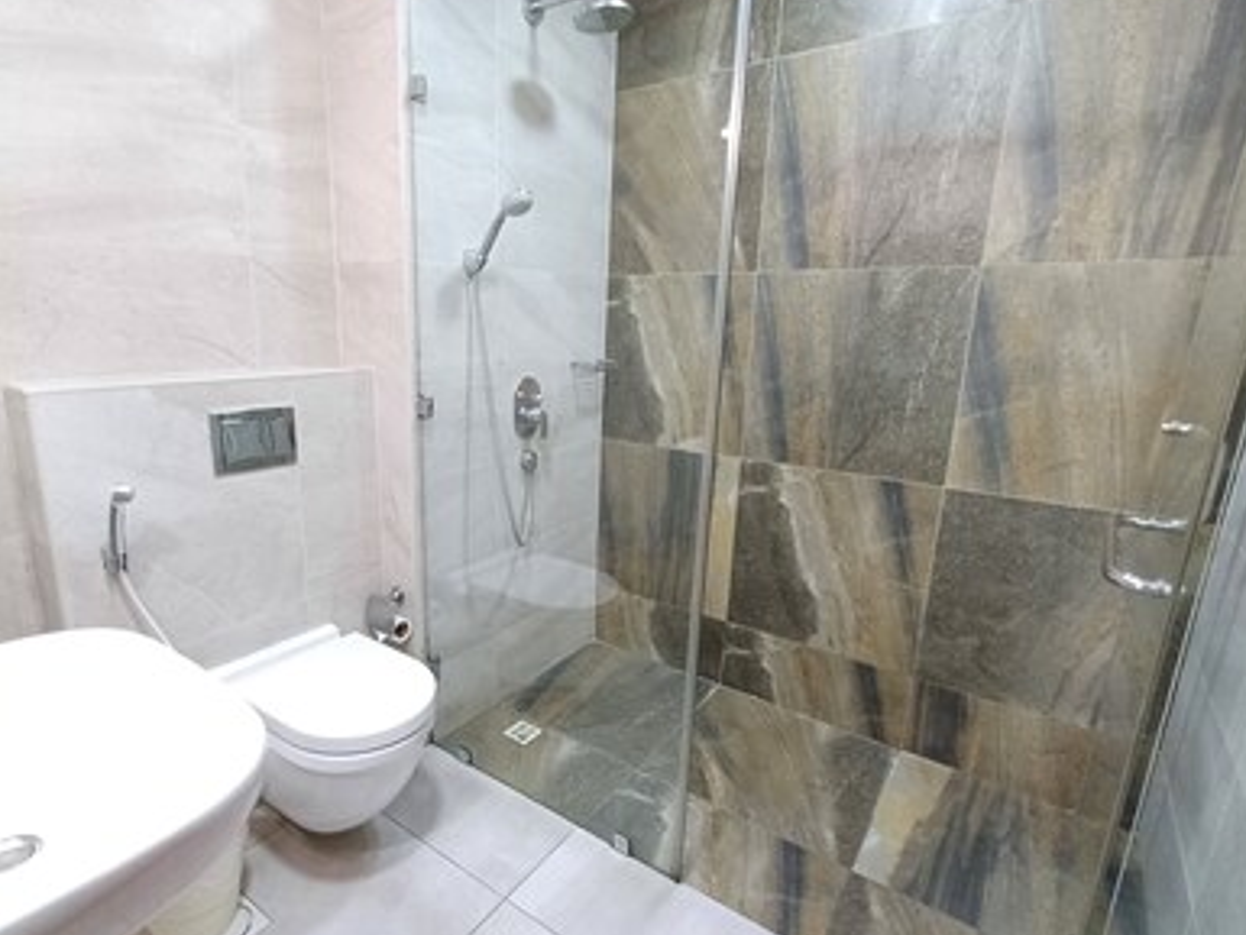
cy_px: 506
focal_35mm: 19
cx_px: 529
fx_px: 684
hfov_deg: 84.1
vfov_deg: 68.6
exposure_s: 1/25
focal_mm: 1.64
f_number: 2.2
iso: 200
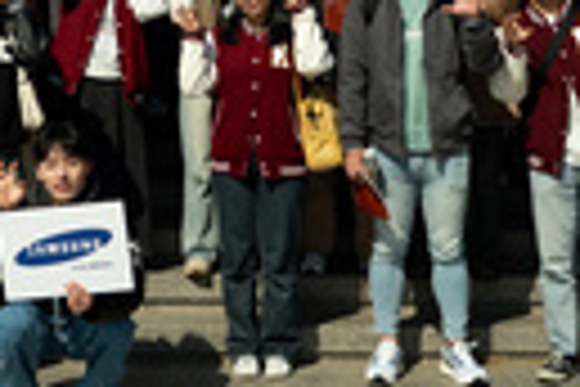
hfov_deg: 18.3
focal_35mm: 110
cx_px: 76
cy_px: -106
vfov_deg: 12.1
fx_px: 1772
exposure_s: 1/1000
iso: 250
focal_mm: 37
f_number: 4
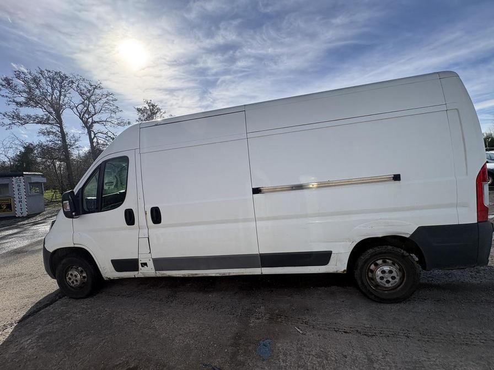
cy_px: 185
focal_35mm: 14
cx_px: 247
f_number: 2.2
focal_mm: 2.22
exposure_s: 1/2208
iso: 50
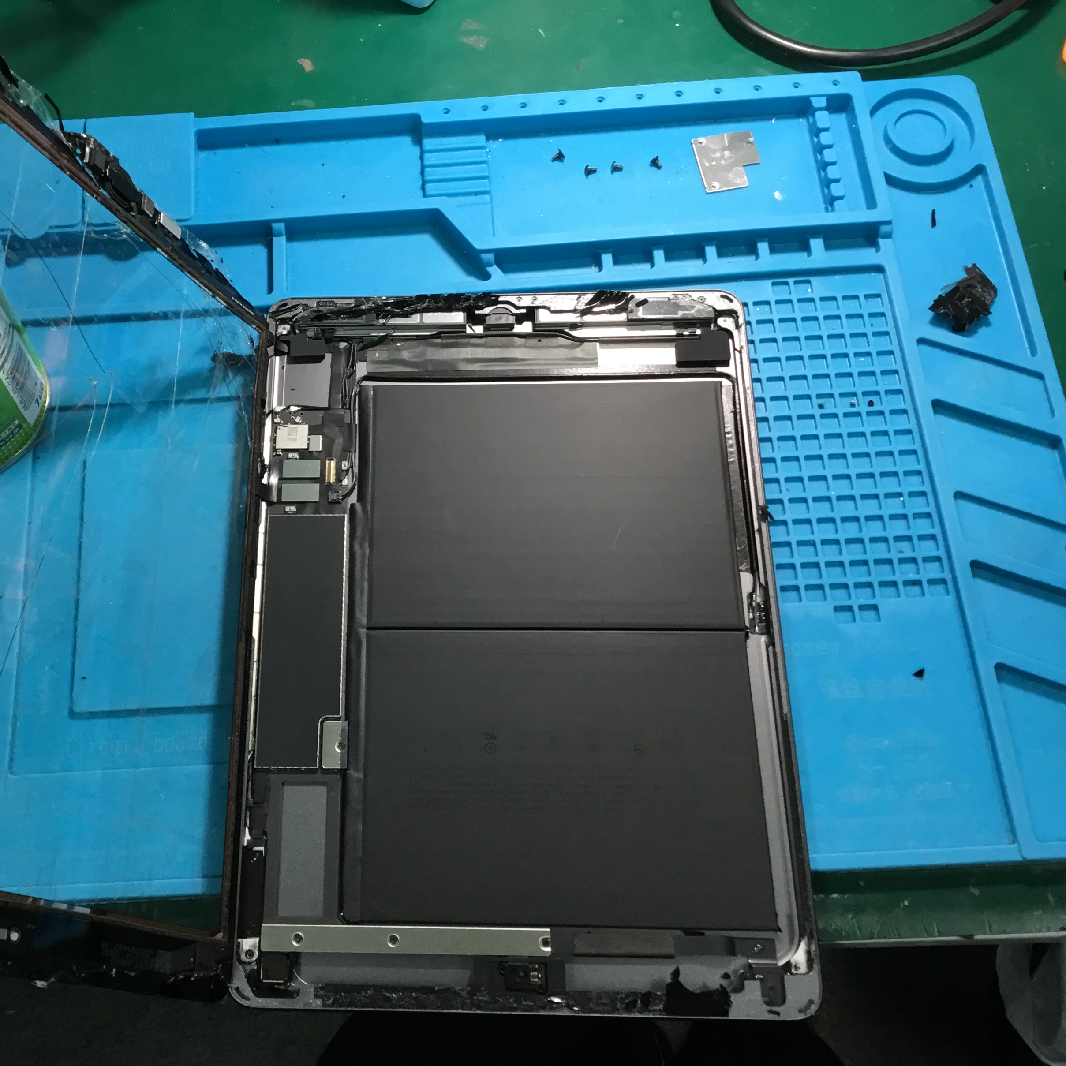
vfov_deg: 44.9
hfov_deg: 44.3
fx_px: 1289
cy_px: 529
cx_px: 353
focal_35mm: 37
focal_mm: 3.3
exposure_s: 1/30
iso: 64
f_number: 2.4
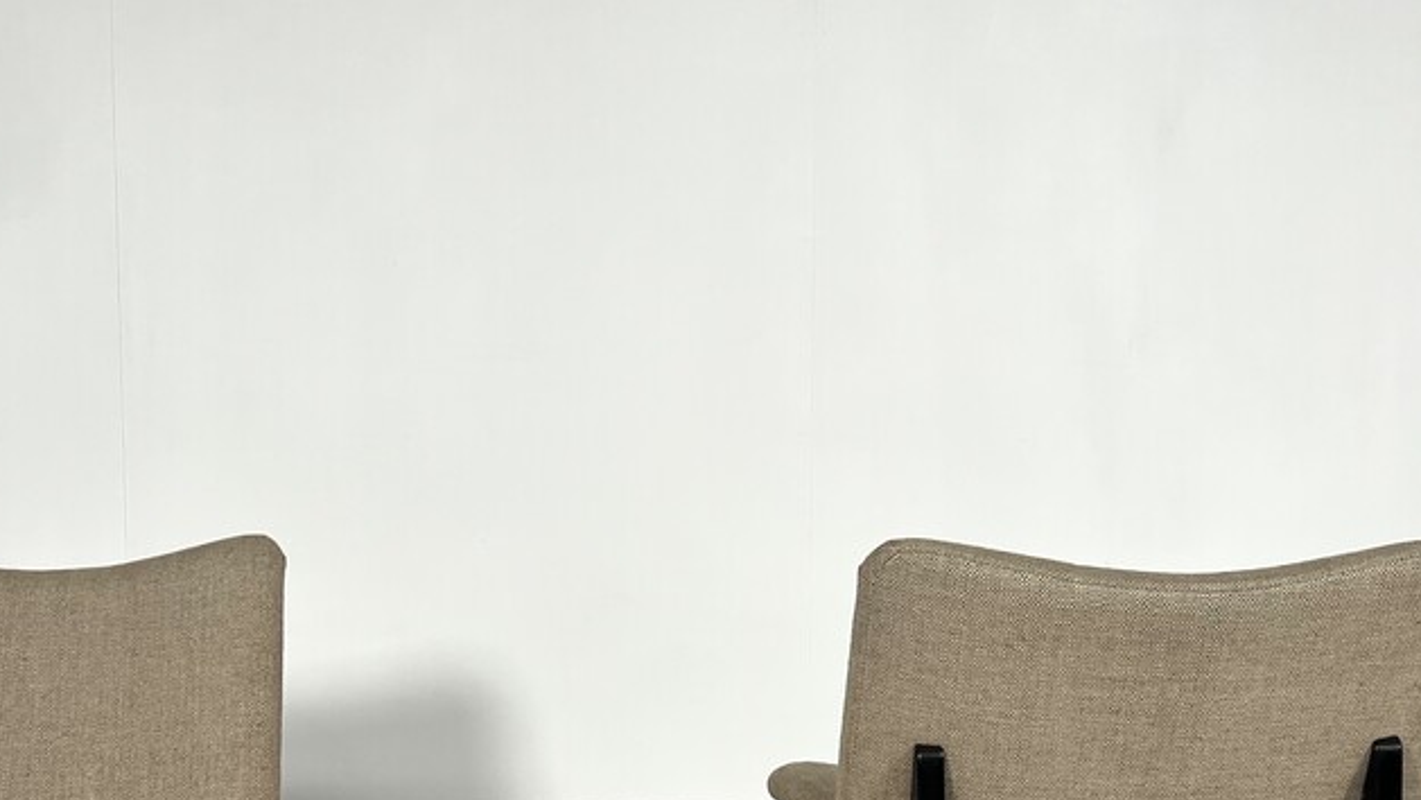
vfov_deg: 22.0
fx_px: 2035
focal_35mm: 54
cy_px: 597
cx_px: 490
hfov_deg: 38.1
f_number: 1.5
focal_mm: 5.7
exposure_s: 1/121
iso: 64
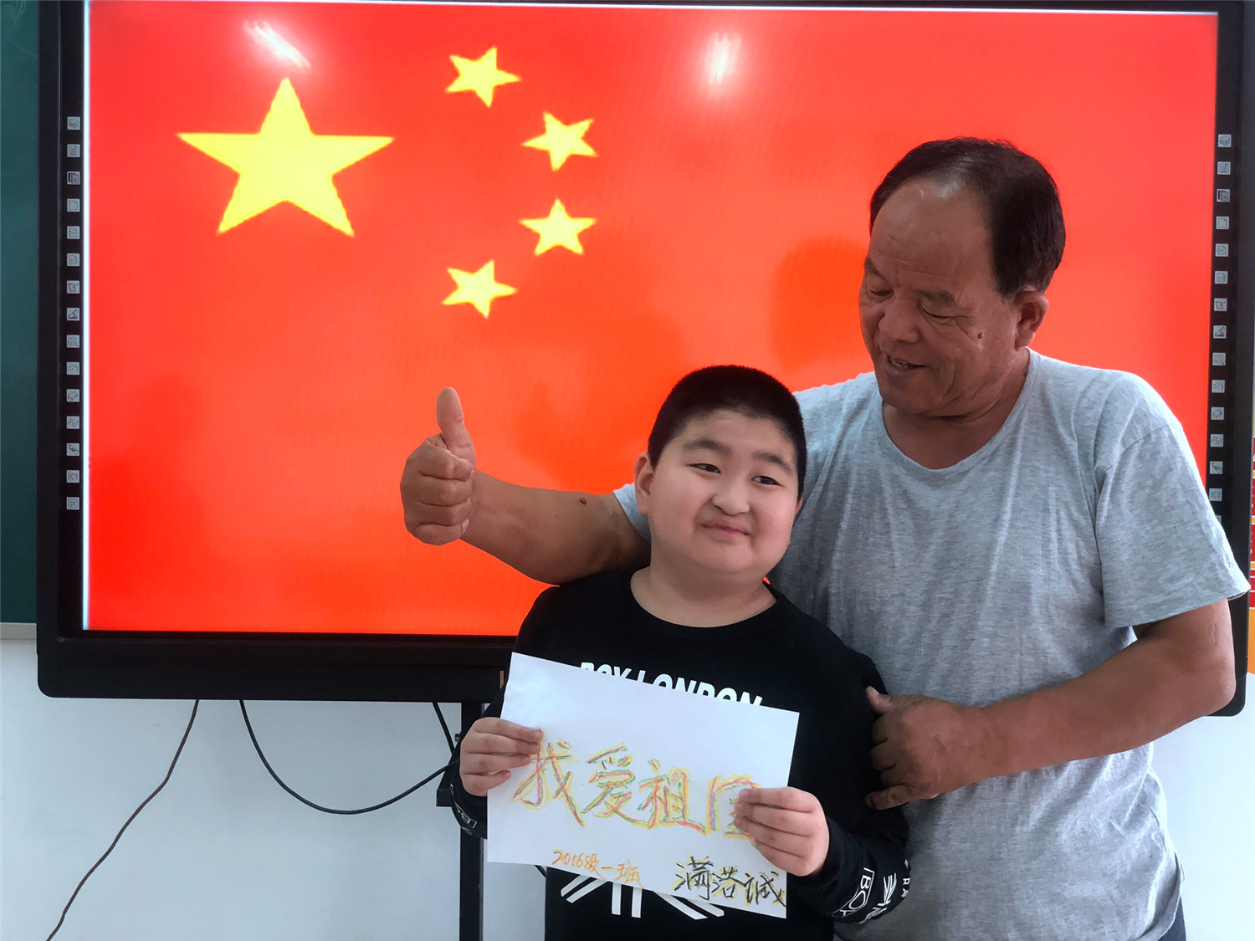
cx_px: 628
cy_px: 470
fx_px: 1885
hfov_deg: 36.8
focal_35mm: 52
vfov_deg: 28.0
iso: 100
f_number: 2.4
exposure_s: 1/50
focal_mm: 6
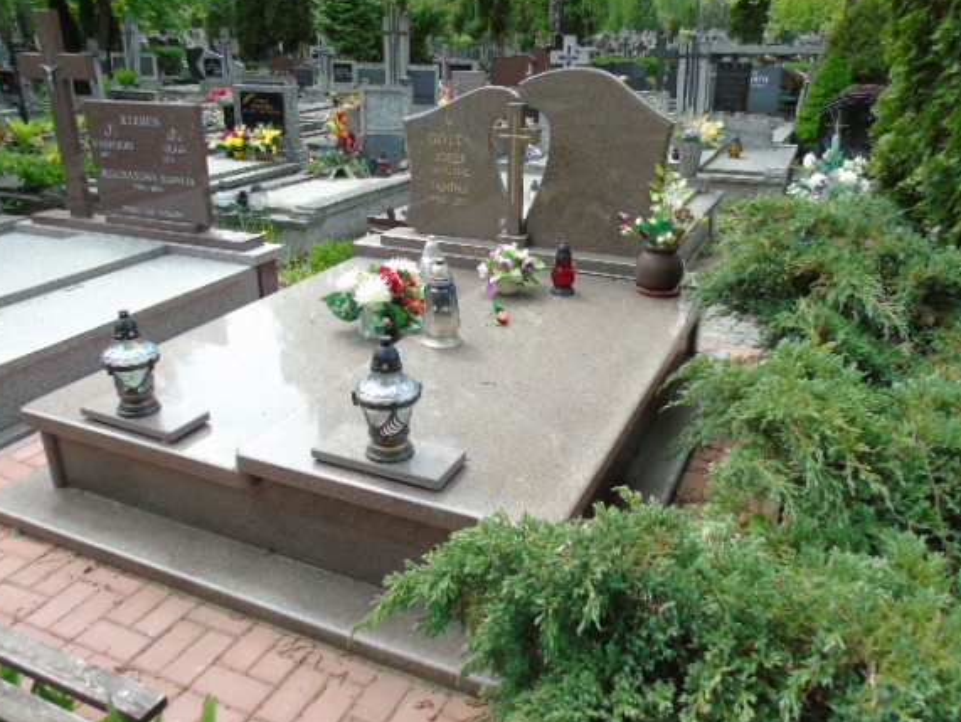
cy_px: 353
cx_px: 488
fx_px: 778
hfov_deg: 63.4
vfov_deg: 49.8
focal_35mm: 28
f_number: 3.4
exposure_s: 1/250
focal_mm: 4.4
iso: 80
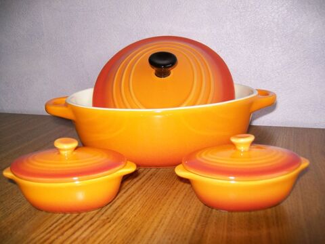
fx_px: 319
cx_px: 162
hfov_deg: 54.0
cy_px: 122
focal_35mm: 34
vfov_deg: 41.8
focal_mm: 6.1
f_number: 2.7
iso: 64
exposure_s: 1/60
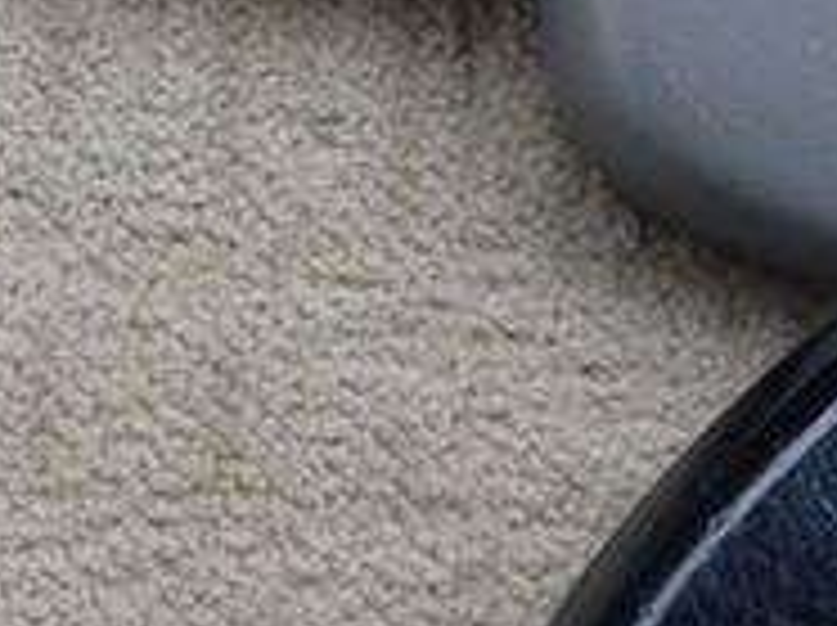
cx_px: 1017
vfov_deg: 8.1
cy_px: 356
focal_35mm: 182
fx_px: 4395
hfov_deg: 10.7
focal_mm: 4.13
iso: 64
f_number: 2.4
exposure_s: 1/120
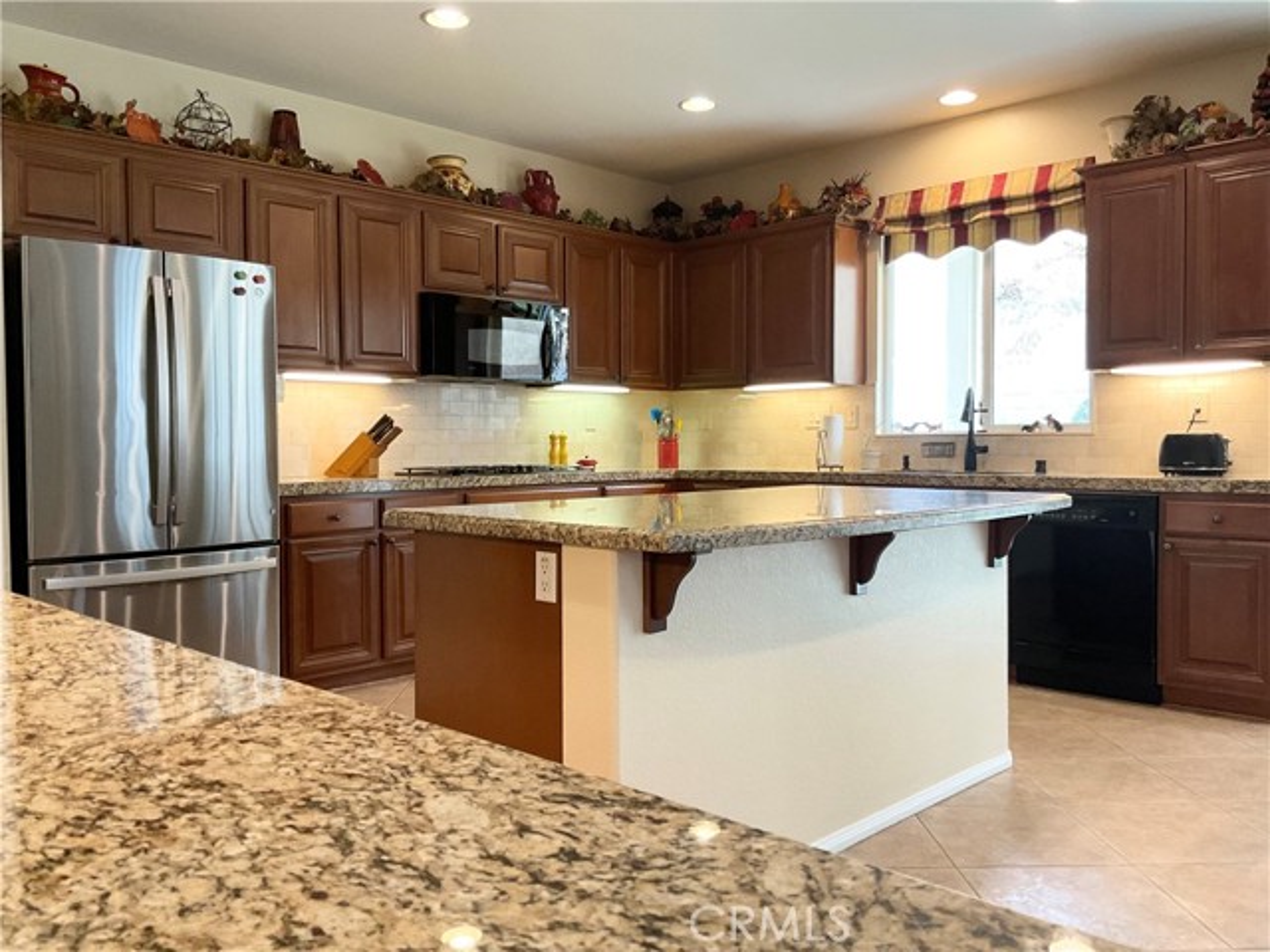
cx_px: 635
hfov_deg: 61.7
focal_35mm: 29
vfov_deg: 48.2
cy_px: 476
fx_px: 1064
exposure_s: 1/60
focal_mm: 3
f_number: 1.8
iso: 100
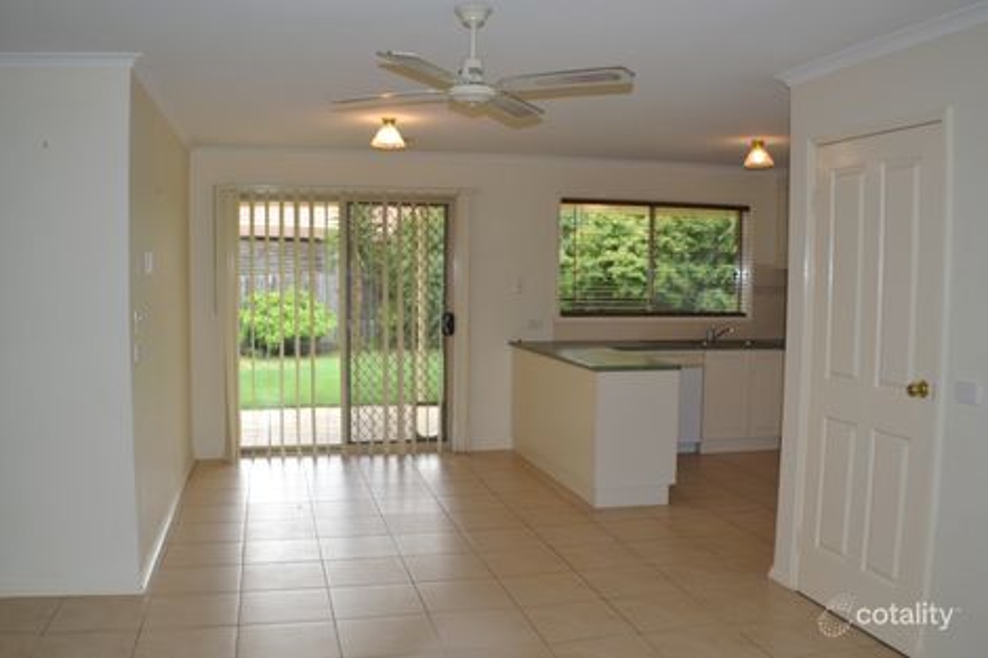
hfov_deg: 49.6
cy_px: 329
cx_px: 494
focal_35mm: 39
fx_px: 1070
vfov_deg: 34.2
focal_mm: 26
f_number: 4.2
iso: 360
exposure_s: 1/125
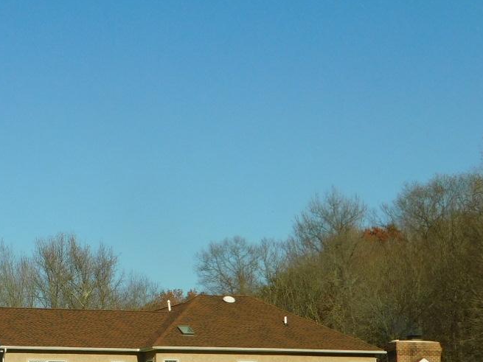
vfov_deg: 13.3
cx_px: -31
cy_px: 321
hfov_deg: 17.4
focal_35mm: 110
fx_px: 1535
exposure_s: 1/1250
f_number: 3.7
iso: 125
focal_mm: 8
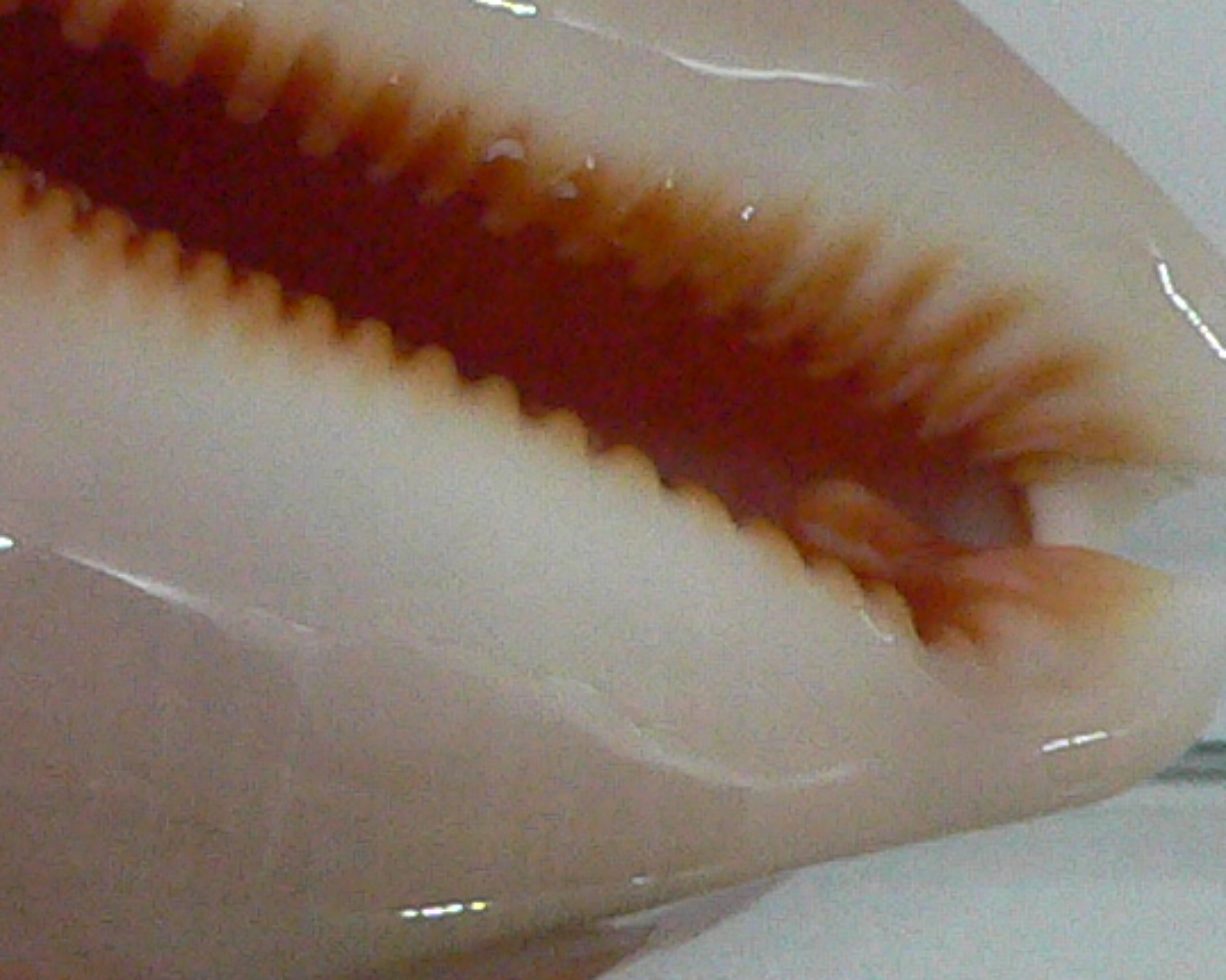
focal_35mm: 128
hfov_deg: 14.8
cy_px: 367
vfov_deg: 12.0
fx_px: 4643
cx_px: 9
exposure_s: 1/50
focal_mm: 4.6
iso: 200
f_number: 2.8
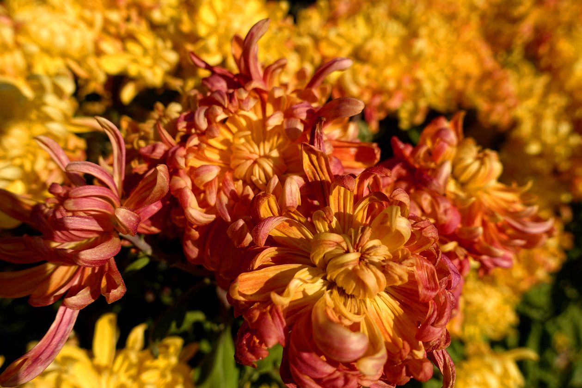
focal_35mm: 28
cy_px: 194
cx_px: 291
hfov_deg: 65.5
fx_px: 453
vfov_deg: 46.4
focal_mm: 10.33
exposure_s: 1/200
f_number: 4
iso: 125
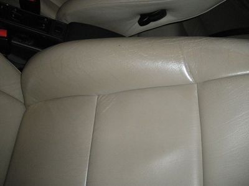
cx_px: 124
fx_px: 259
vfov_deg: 39.6
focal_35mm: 36
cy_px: 93
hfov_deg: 51.4
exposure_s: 1/50
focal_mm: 6.3
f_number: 3.5
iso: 400
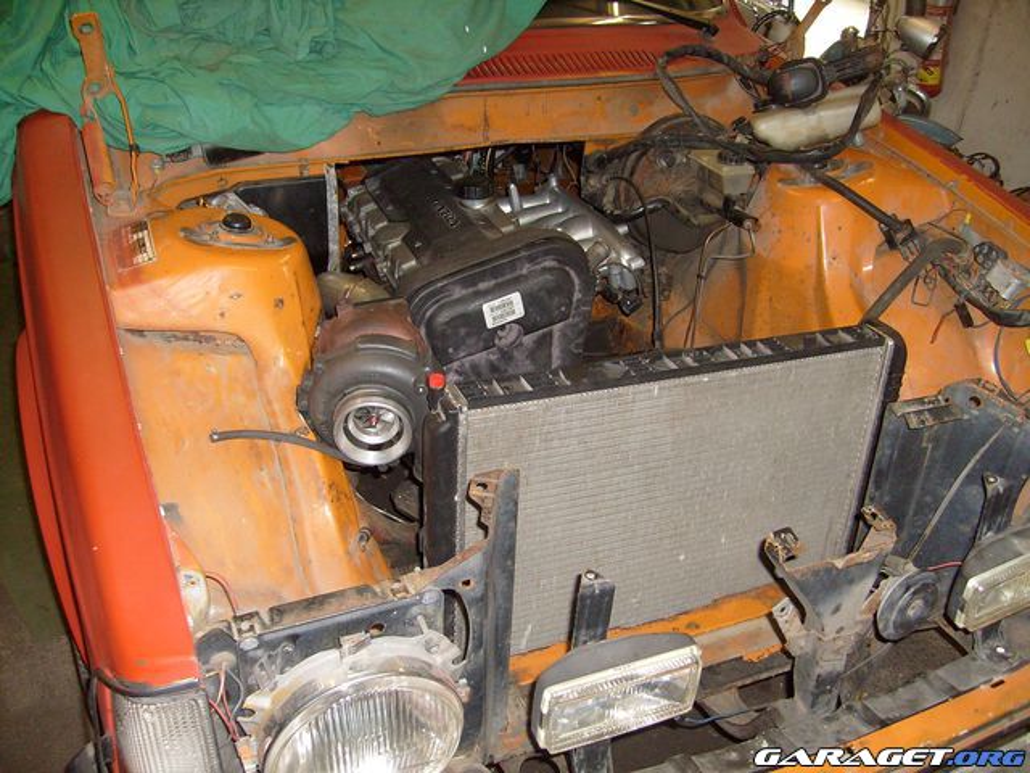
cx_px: 515
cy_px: 386
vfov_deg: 40.7
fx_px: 1041
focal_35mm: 35
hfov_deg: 52.6
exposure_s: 1/45
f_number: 2.8
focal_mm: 5.8
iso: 100
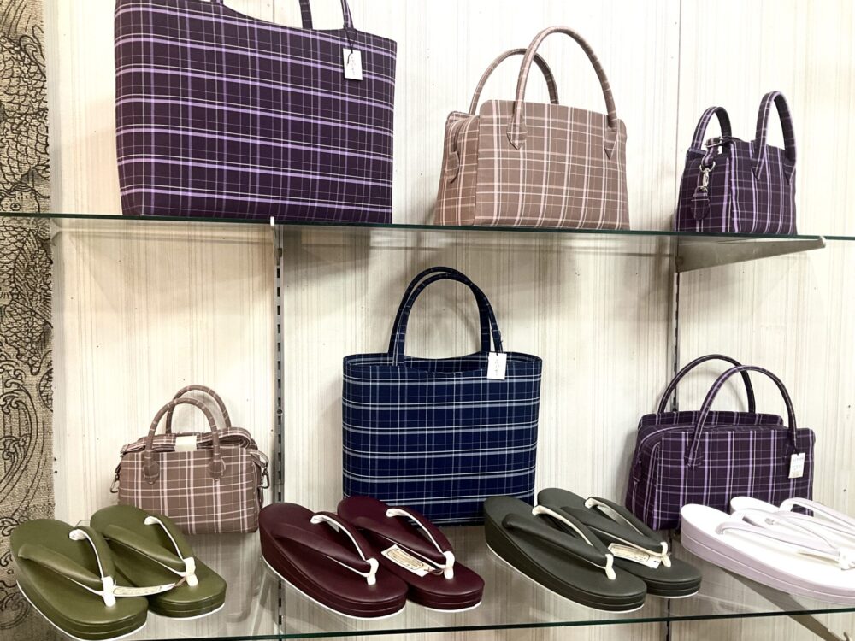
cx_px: 428
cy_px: 320
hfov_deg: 61.7
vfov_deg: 48.2
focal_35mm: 29
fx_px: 716
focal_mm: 3
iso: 64
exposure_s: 1/50
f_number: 1.8
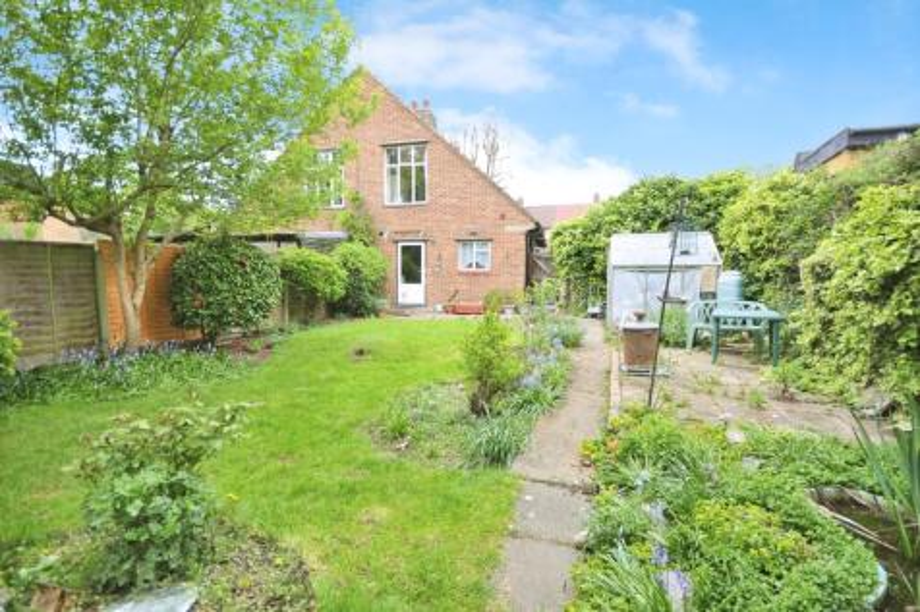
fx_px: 383
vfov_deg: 77.3
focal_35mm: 15
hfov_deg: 100.4
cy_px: 306
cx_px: 460
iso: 200
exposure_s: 1/200
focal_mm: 10
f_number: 7.1
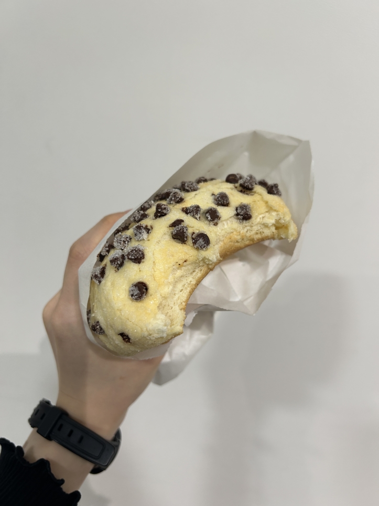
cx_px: 190
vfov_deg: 67.3
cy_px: 253
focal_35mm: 26
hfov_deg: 53.1
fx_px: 380
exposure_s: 1/120
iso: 80
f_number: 1.5
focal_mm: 5.7
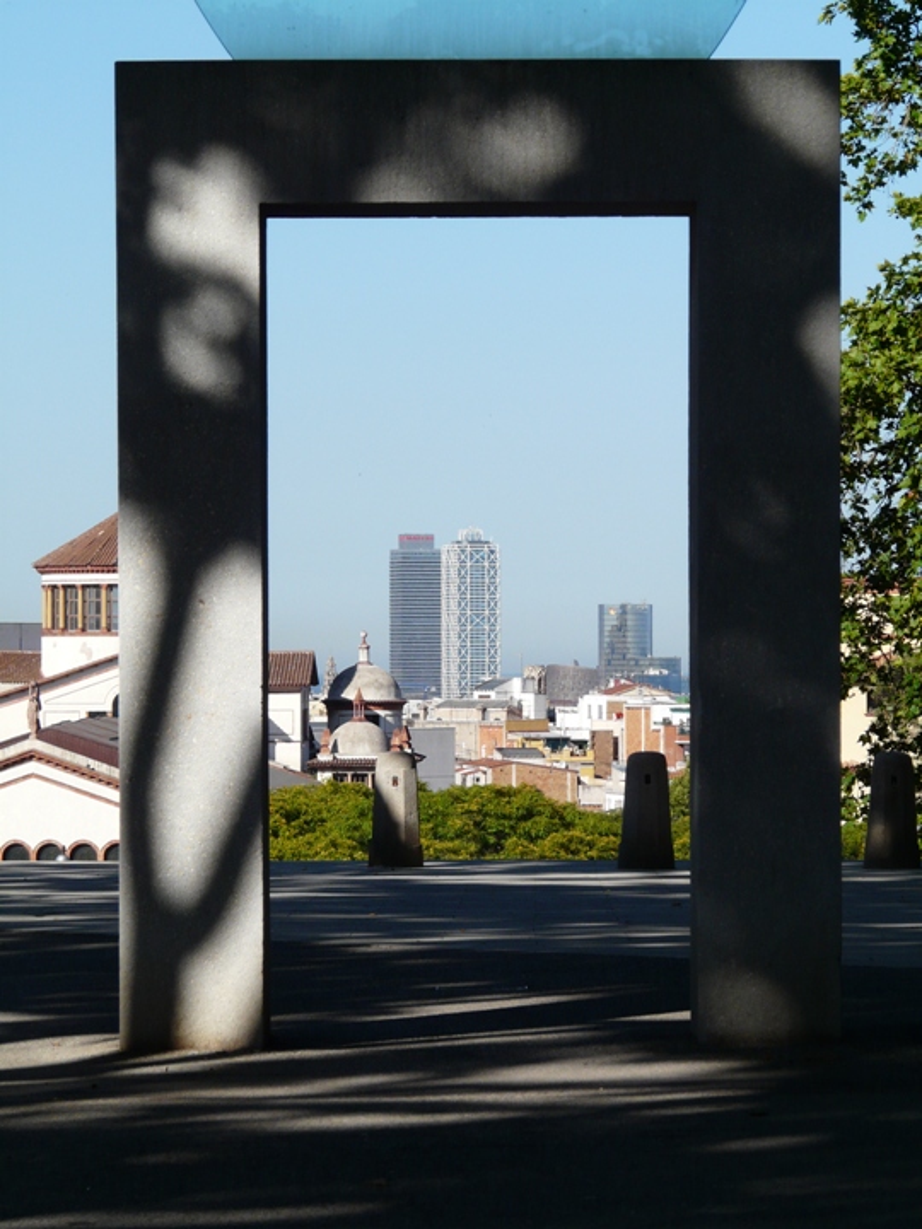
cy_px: 614
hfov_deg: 10.0
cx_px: 461
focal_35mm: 148
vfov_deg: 13.3
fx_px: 5256
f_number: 5.6
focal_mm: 24.4
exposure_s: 1/500
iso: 100
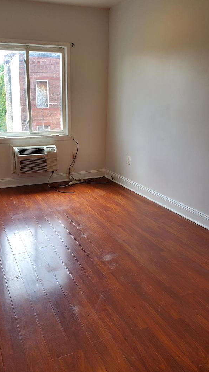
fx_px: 286
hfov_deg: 39.7
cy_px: 183
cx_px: 72
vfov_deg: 66.1
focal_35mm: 29
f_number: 2.4
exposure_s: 1/120
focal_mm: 4.3
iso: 80
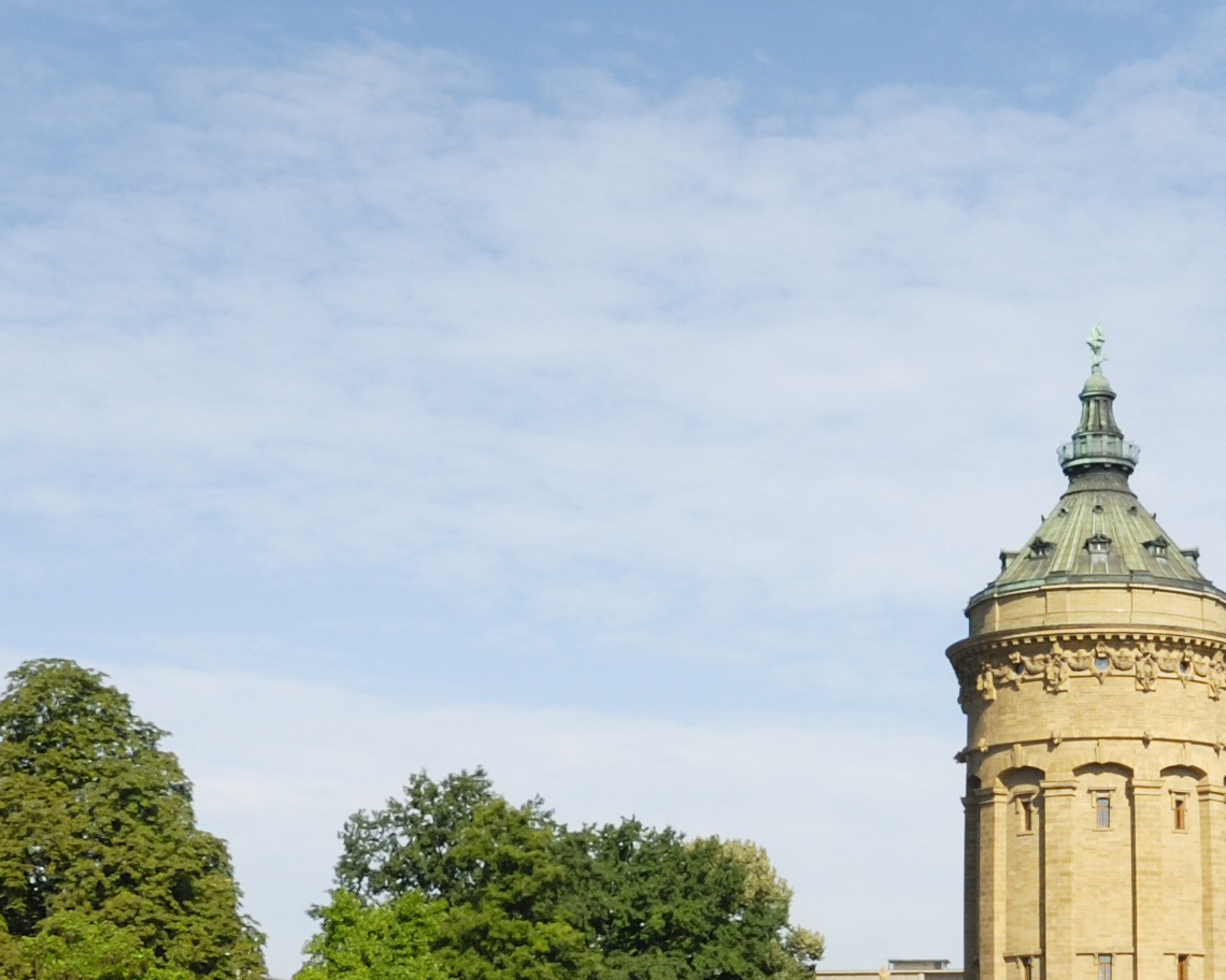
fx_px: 2431
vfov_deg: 22.2
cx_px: 1114
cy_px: 914
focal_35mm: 67
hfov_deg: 27.3
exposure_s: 1/160
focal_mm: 14
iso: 100
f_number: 10
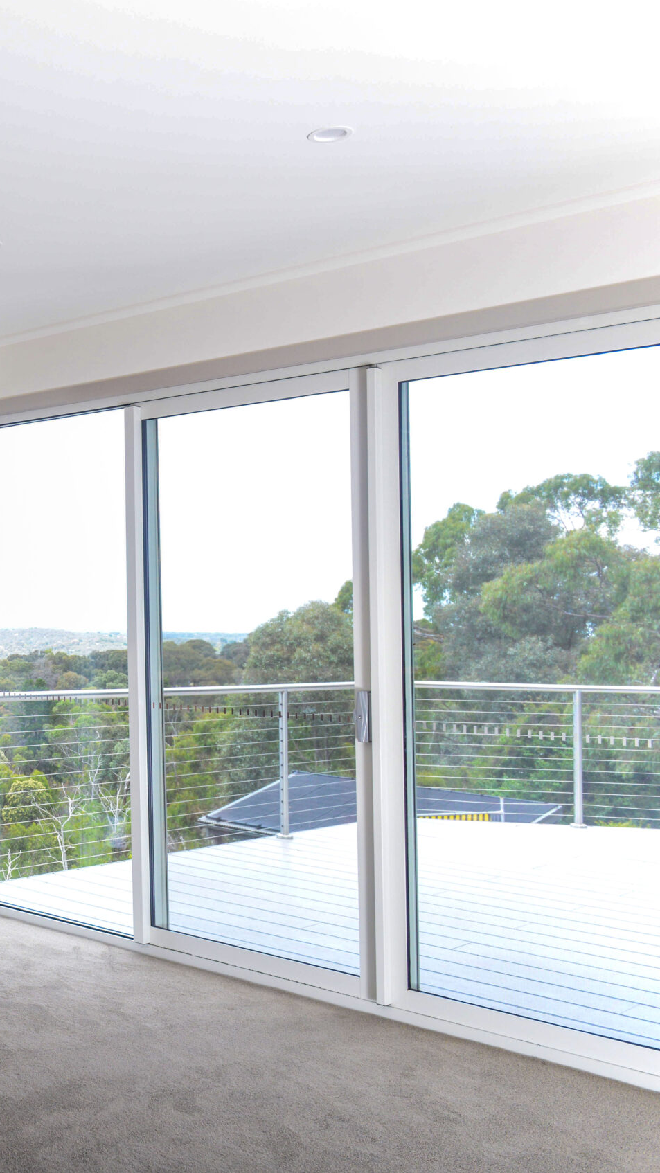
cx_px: -215
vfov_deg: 52.8
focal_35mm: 38
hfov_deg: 26.2
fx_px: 1182
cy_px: 582
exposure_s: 1/250
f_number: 8
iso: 800
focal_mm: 24
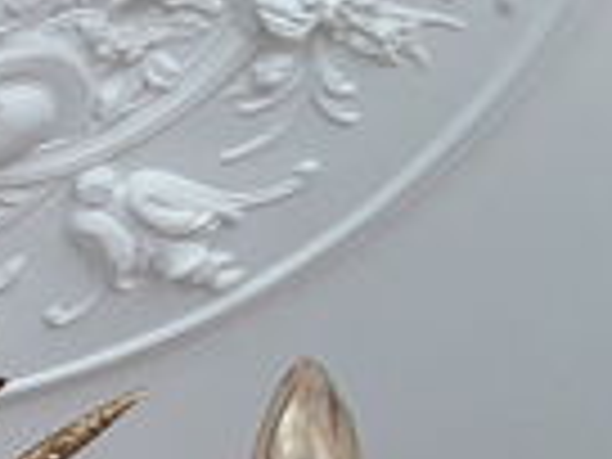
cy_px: 698
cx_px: -320
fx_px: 1680
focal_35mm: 95
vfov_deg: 14.5
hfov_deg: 18.2
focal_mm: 2.91
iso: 64
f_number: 1.9
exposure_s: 1/33
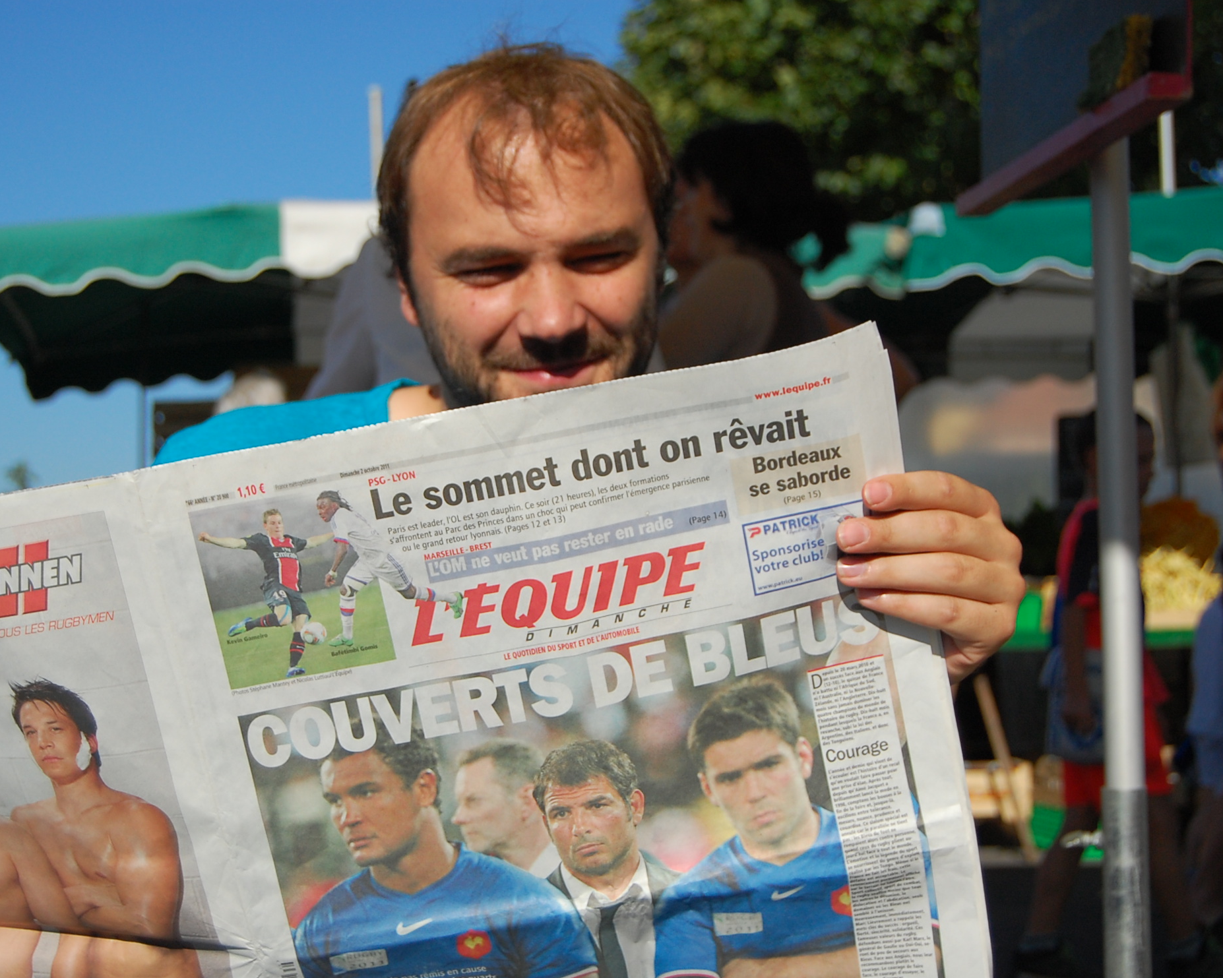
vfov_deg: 23.5
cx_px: 509
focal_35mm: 65
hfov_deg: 29.1
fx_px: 2353
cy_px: 493
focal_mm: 38
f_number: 5
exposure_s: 1/3200
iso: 400
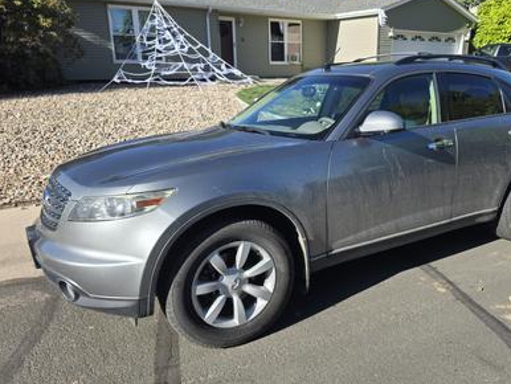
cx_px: 311
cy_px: 192
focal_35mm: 30
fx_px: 443
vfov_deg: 46.8
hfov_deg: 59.4
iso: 80
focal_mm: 6.3
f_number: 1.7
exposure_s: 1/3211
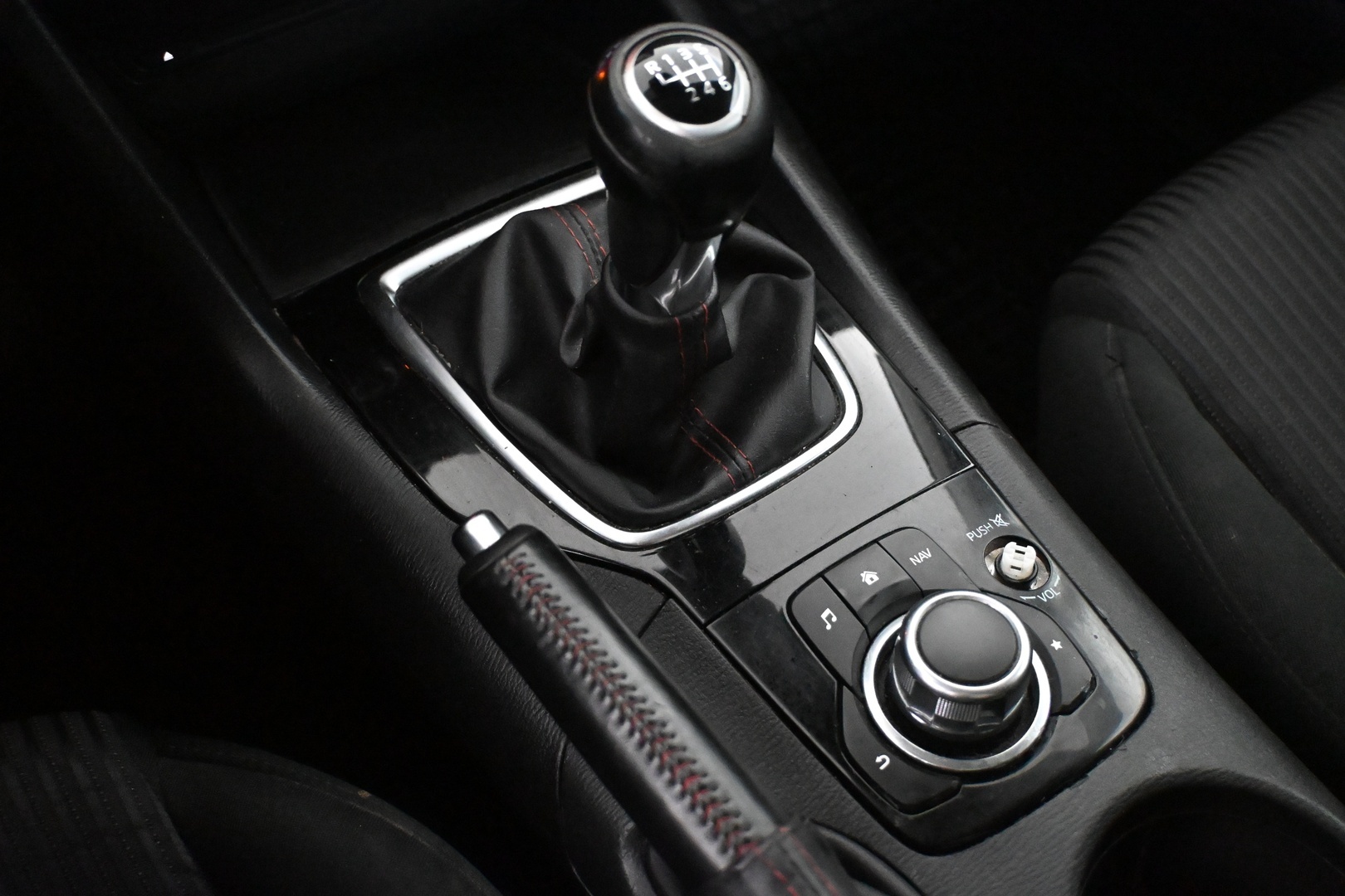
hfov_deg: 49.6
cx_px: 672
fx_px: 1457
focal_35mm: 39
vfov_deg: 34.2
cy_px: 448
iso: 12800
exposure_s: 1/60
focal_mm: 26
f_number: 4.5
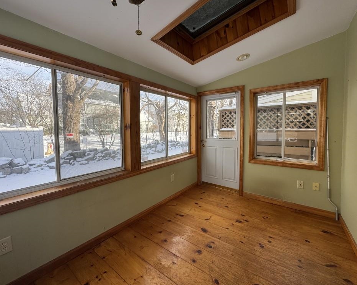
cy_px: 139
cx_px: 178
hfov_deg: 96.8
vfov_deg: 84.0
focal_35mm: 15
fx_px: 158
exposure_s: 1/331
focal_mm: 2.22
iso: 40
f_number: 2.2
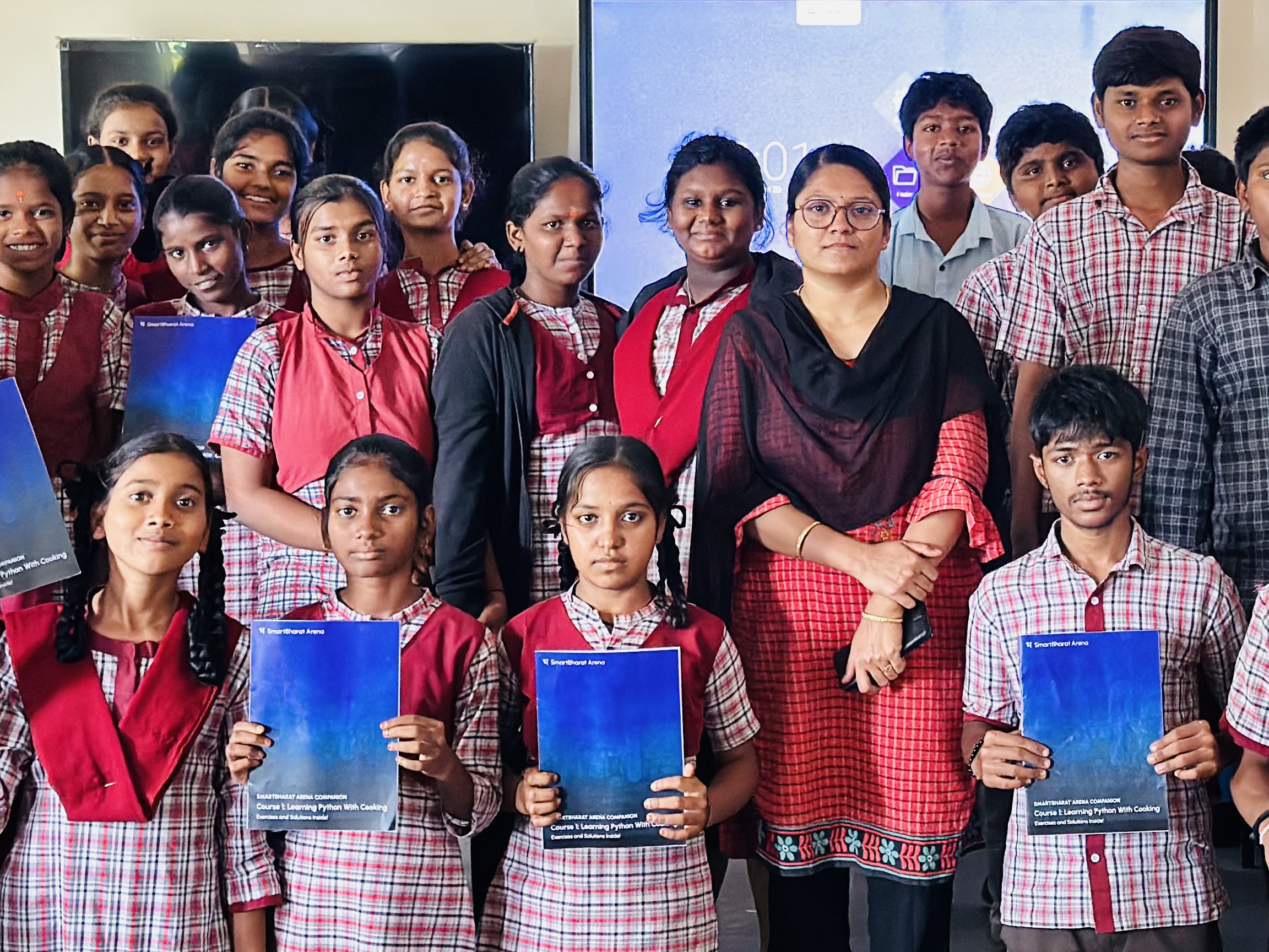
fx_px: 3079
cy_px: 296
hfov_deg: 23.1
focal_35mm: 84
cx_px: 896
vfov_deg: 17.5
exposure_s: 1/40
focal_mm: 6.86
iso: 500
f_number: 1.78
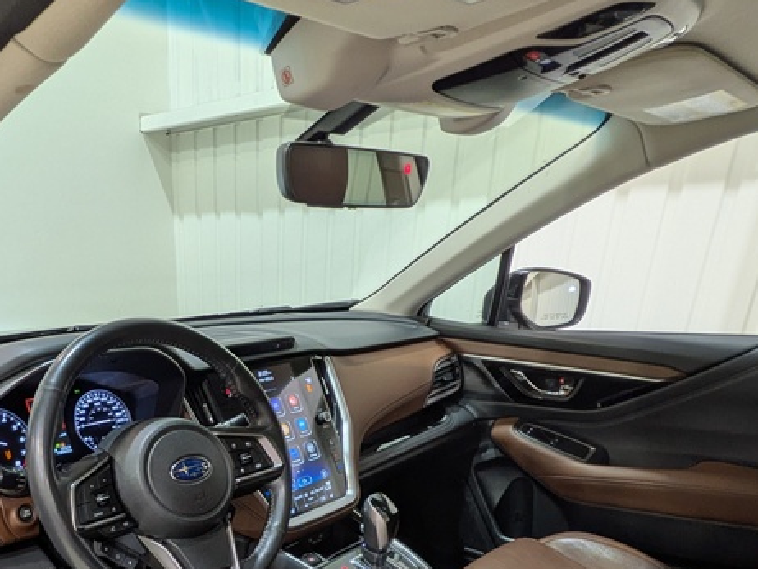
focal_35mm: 31
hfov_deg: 56.6
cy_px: 561
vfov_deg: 40.3
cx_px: 230
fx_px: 679
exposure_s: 1/25
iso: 54
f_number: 2.2
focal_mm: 1.83
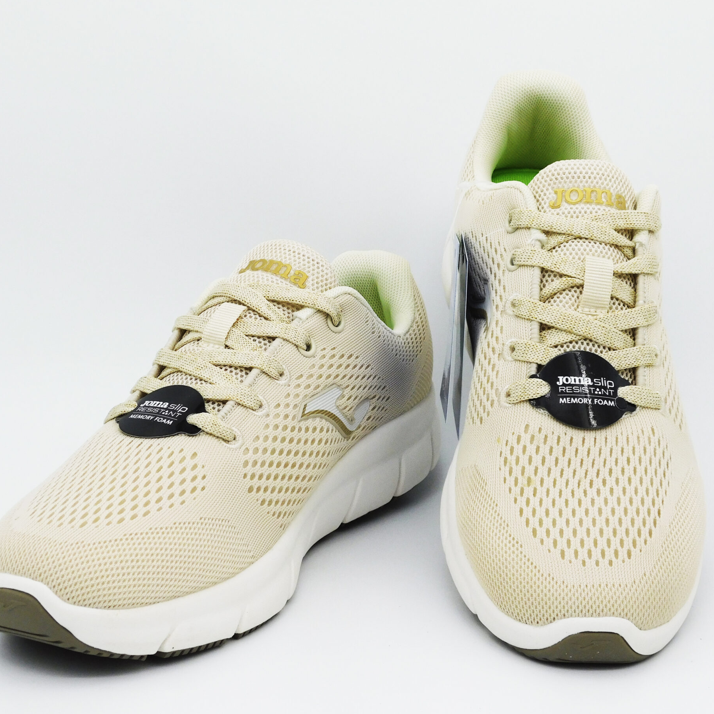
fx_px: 1307
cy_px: 376
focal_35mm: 56
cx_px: 370
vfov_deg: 30.6
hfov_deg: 30.6
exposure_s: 1/640
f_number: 3.7
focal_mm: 8
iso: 125
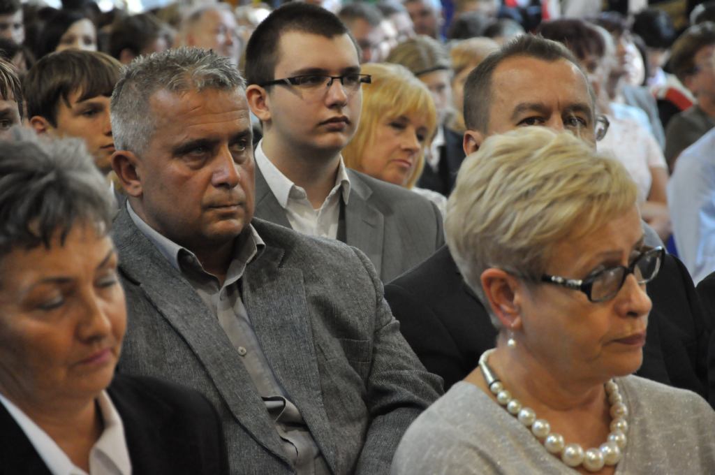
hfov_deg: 13.1
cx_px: 358
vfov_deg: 8.7
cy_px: 238
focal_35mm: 158
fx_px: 3124
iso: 2000
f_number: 5.6
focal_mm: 105
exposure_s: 1/200
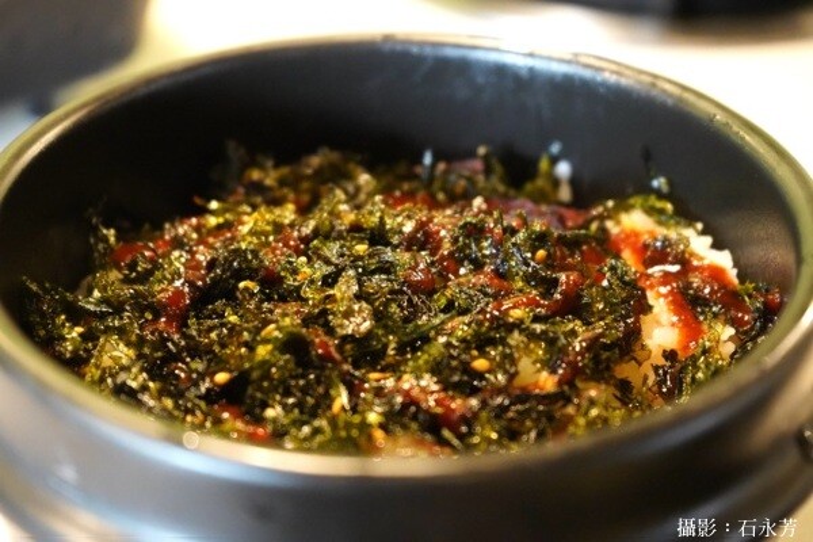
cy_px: 271
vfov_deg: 23.0
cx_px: 406
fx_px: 1332
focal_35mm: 59
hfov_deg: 33.9
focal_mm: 59
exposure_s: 1/160
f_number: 5
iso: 12800
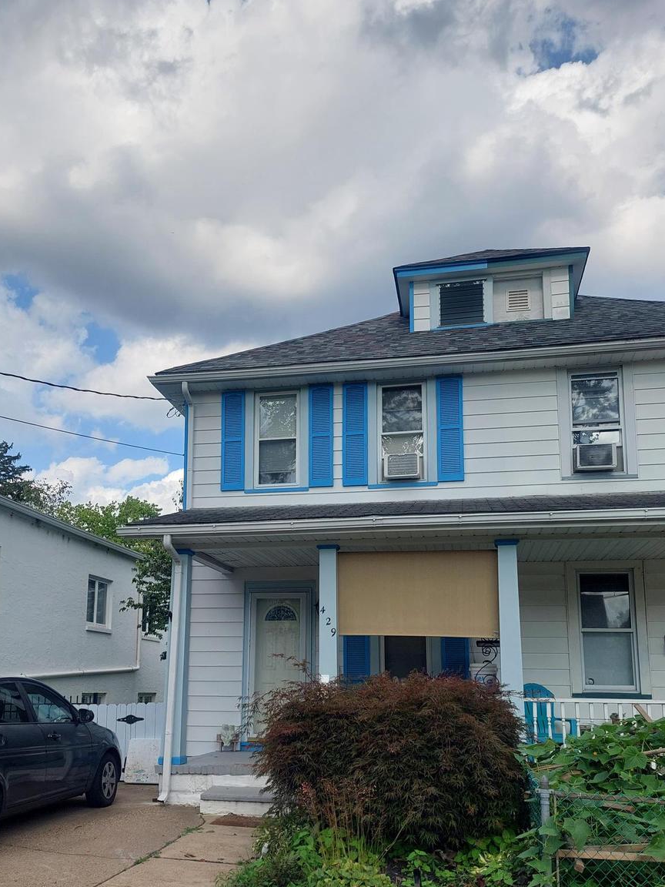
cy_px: 554
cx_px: 303
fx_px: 820
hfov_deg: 44.1
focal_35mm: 32
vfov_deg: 56.1
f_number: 1.8
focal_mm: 5.23
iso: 40
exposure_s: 1/1317
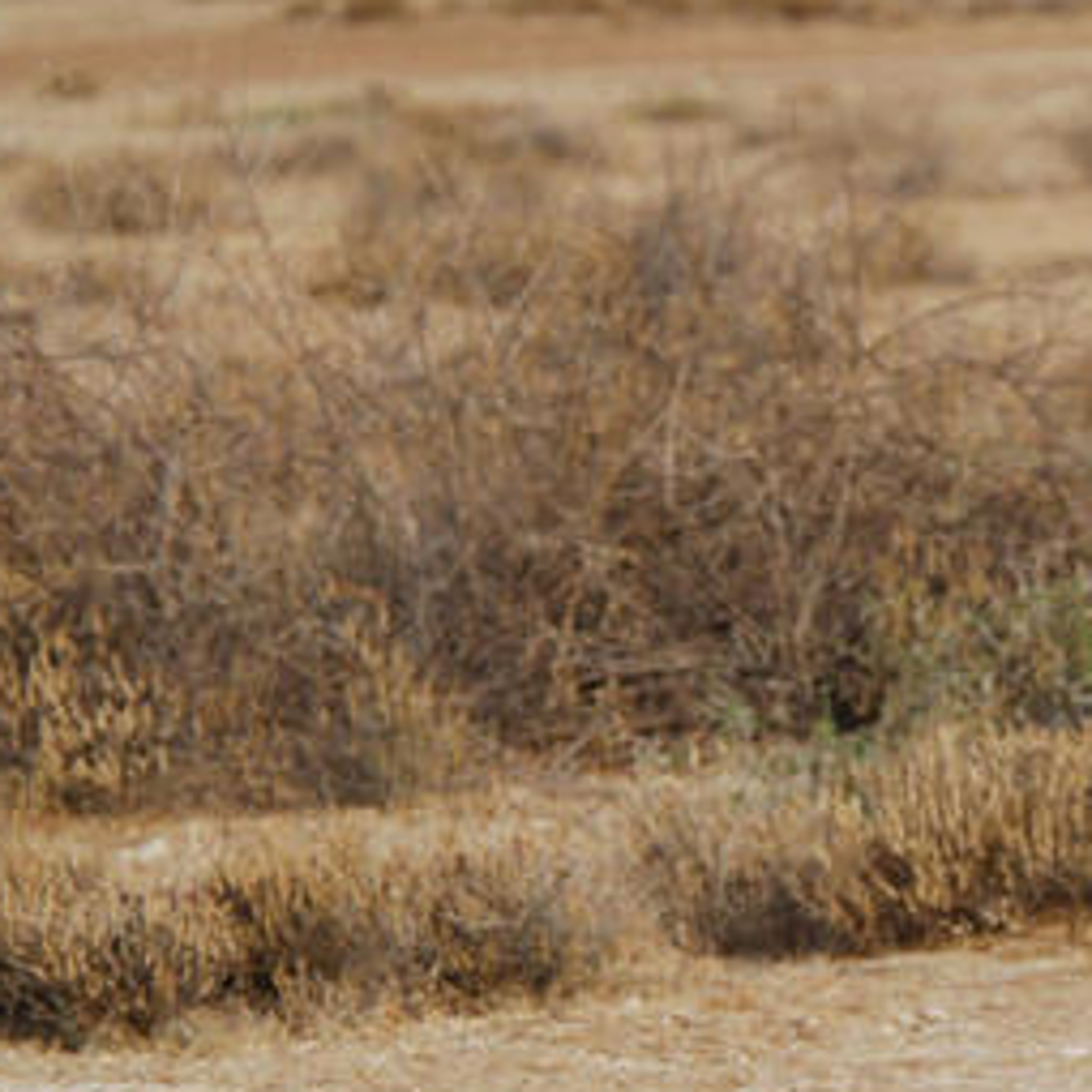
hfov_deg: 2.6
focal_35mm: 683
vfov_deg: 2.6
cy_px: 578
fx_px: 24382
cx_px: 1268
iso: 100
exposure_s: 1/250
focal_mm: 195
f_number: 5.3
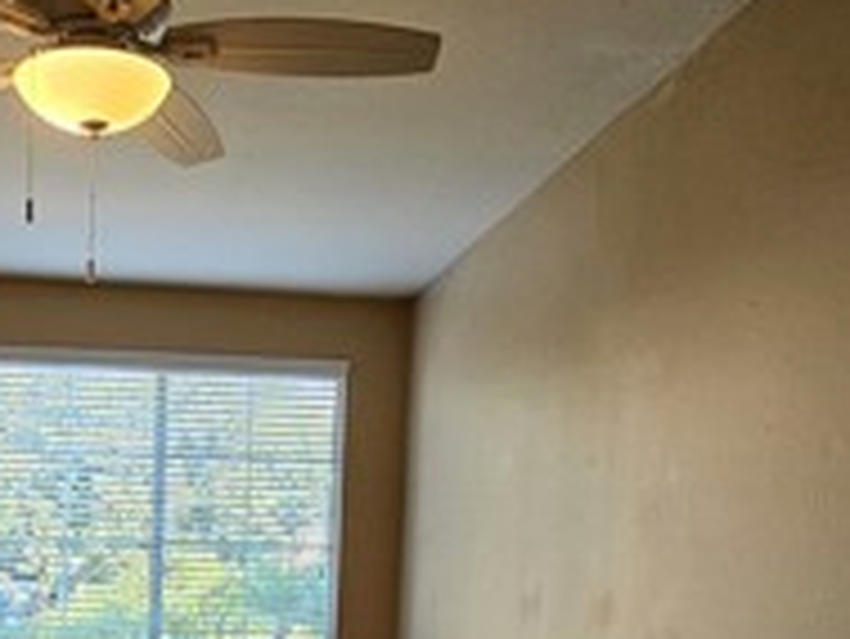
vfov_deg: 30.8
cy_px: 626
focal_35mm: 44
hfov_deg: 41.8
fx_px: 1081
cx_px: 225
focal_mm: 1.74
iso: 160
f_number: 2.2
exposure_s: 1/60
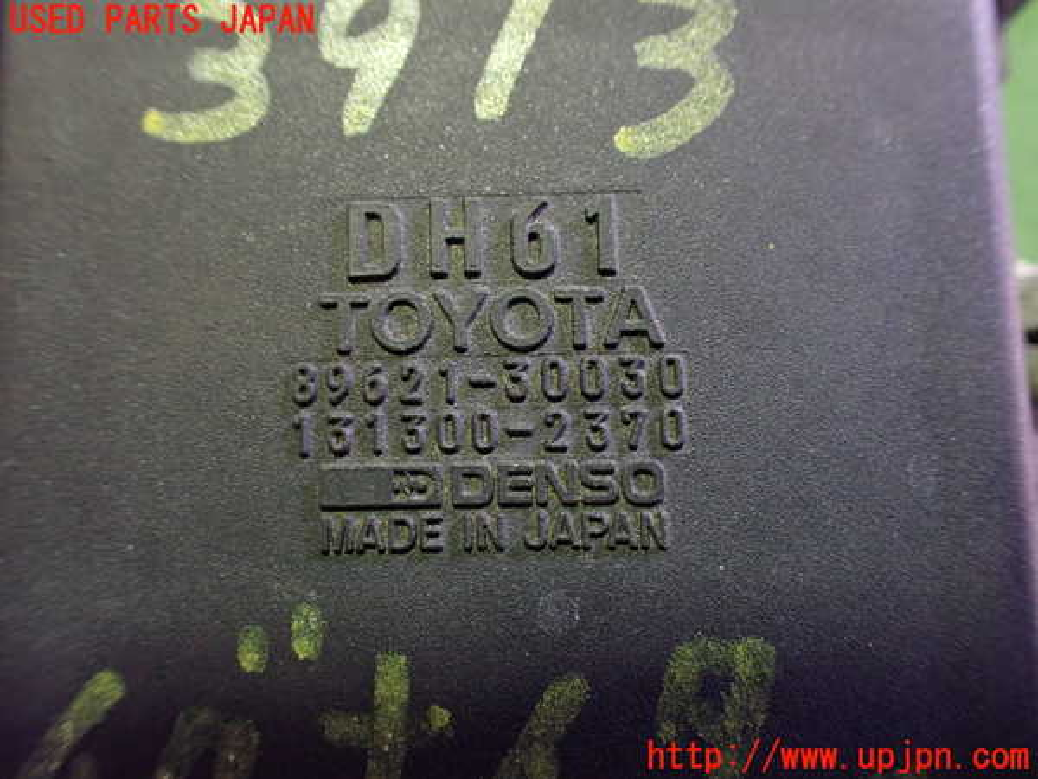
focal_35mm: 30
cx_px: 519
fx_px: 900
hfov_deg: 60.0
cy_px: 390
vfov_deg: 46.8
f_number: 2.3
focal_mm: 5.4
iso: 800
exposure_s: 1/30
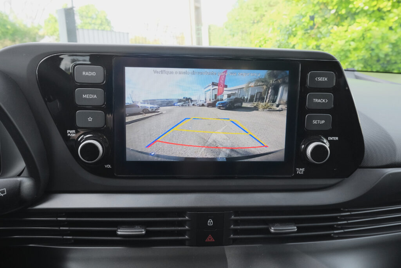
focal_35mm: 30
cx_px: 200
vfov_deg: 43.6
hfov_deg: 61.9
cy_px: 134
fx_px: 334
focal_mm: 19.7
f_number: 9
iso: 2000
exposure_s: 1/60
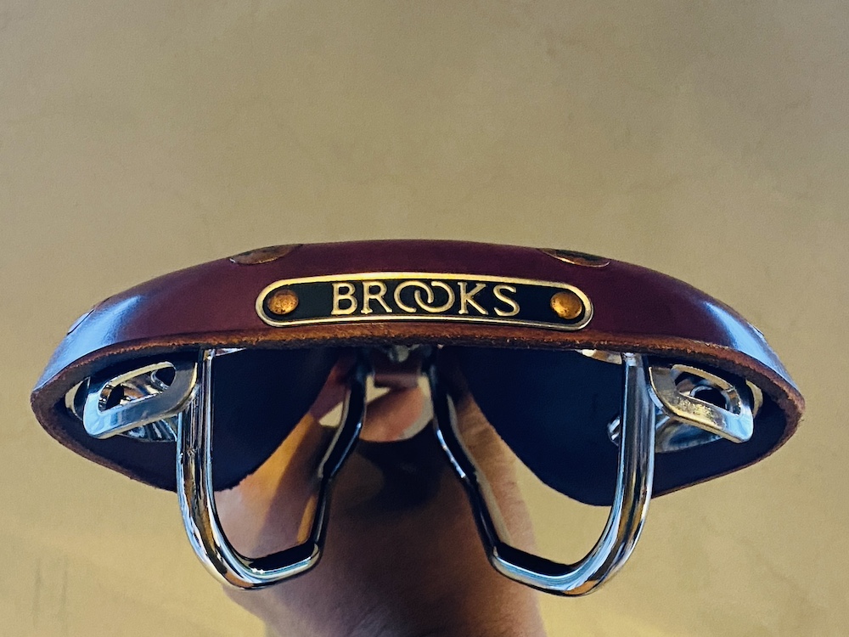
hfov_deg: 67.3
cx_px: 424
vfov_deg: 53.1
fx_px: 638
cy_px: 318
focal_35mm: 26
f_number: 1.8
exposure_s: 1/60
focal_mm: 4.25
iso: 320
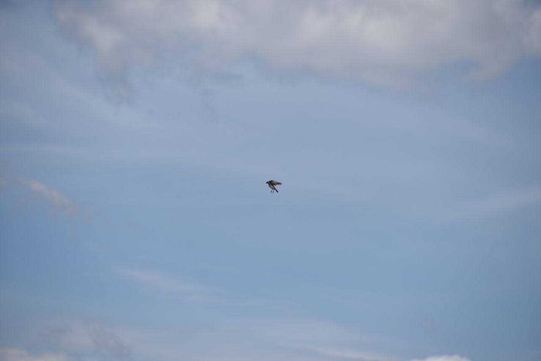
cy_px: 180
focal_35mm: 300
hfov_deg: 6.9
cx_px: 270
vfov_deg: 4.6
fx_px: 4509
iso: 100
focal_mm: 300
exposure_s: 1/640
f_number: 8
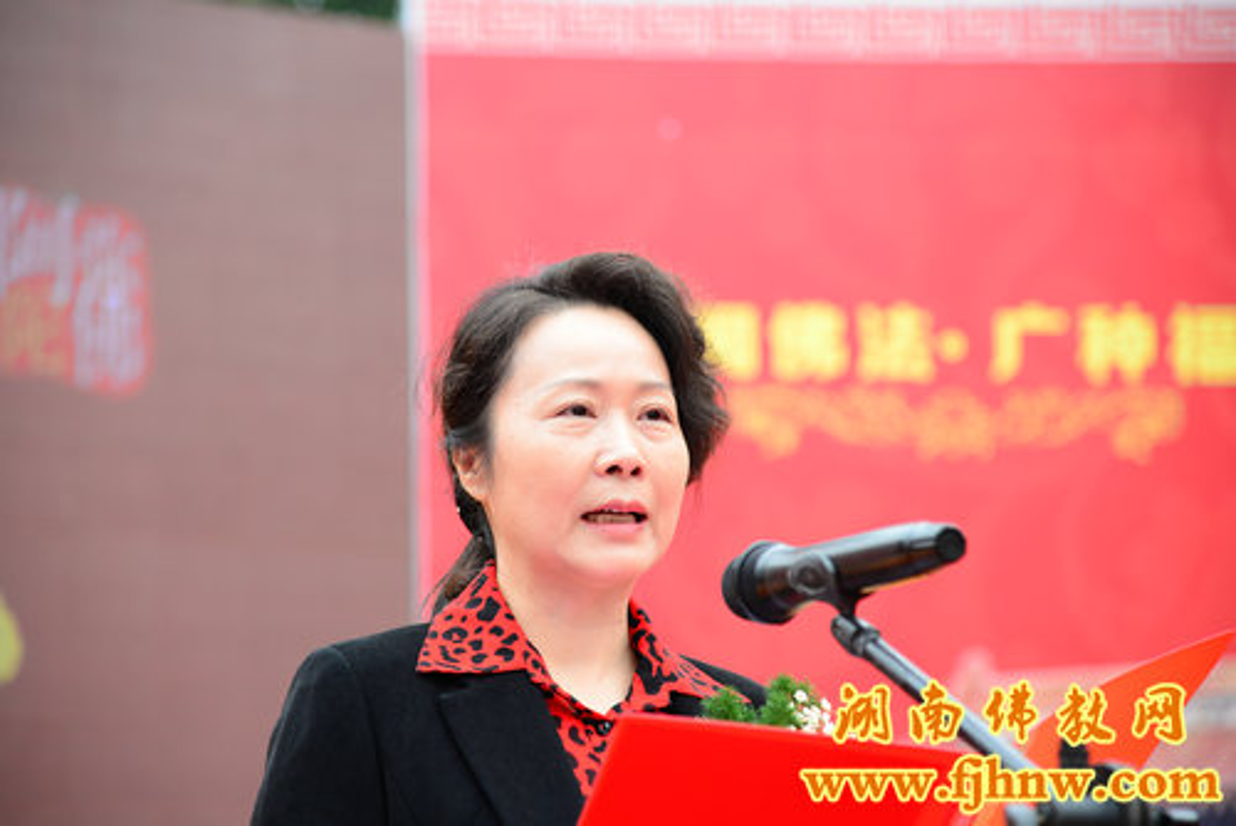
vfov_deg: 11.4
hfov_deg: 17.1
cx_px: 618
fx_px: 4122
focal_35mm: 120
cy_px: 413
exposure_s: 1/125
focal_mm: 120
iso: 140
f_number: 4
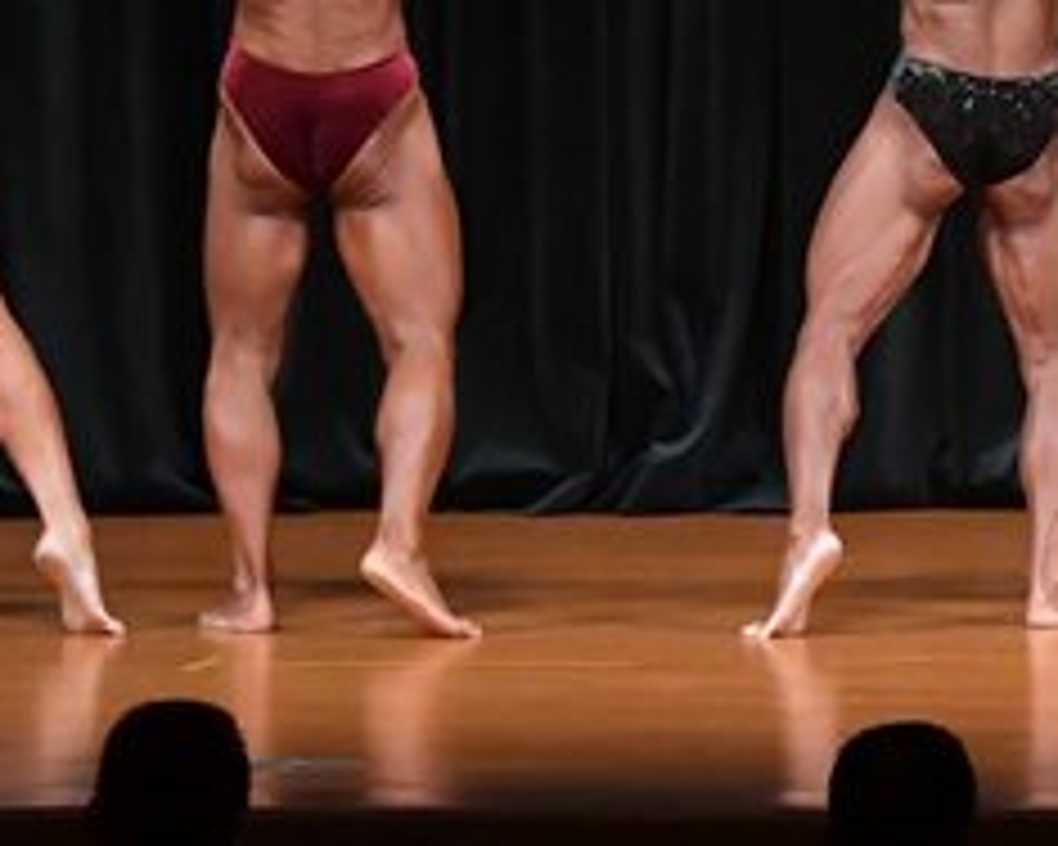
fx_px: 14529
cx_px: 1200
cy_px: 117
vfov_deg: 3.3
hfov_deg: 4.2
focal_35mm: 464
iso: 5000
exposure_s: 1/400
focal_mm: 100
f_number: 5.6
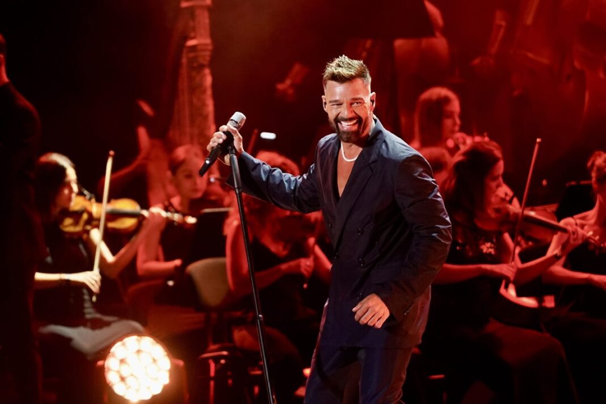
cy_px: 202
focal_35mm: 420
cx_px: 303
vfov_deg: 3.3
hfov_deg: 4.9
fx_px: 7069
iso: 4000
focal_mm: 280
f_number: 4
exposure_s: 1/400
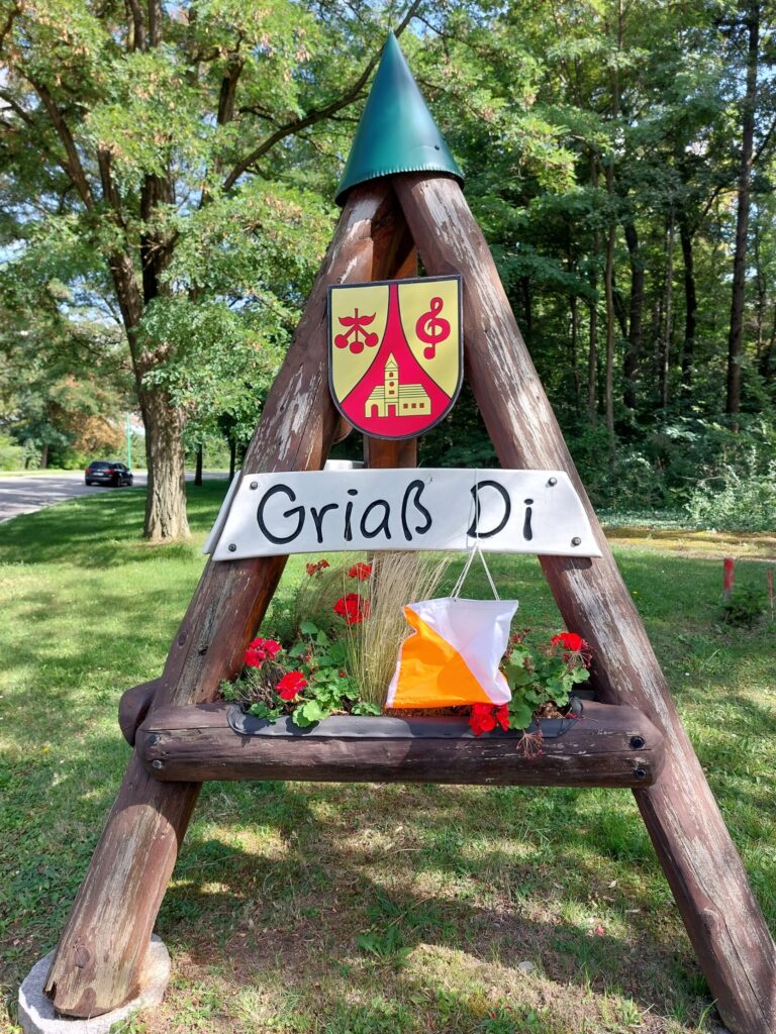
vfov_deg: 69.4
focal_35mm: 25
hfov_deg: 54.9
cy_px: 517
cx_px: 388
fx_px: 747
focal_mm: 5.23
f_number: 1.8
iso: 25
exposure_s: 1/255
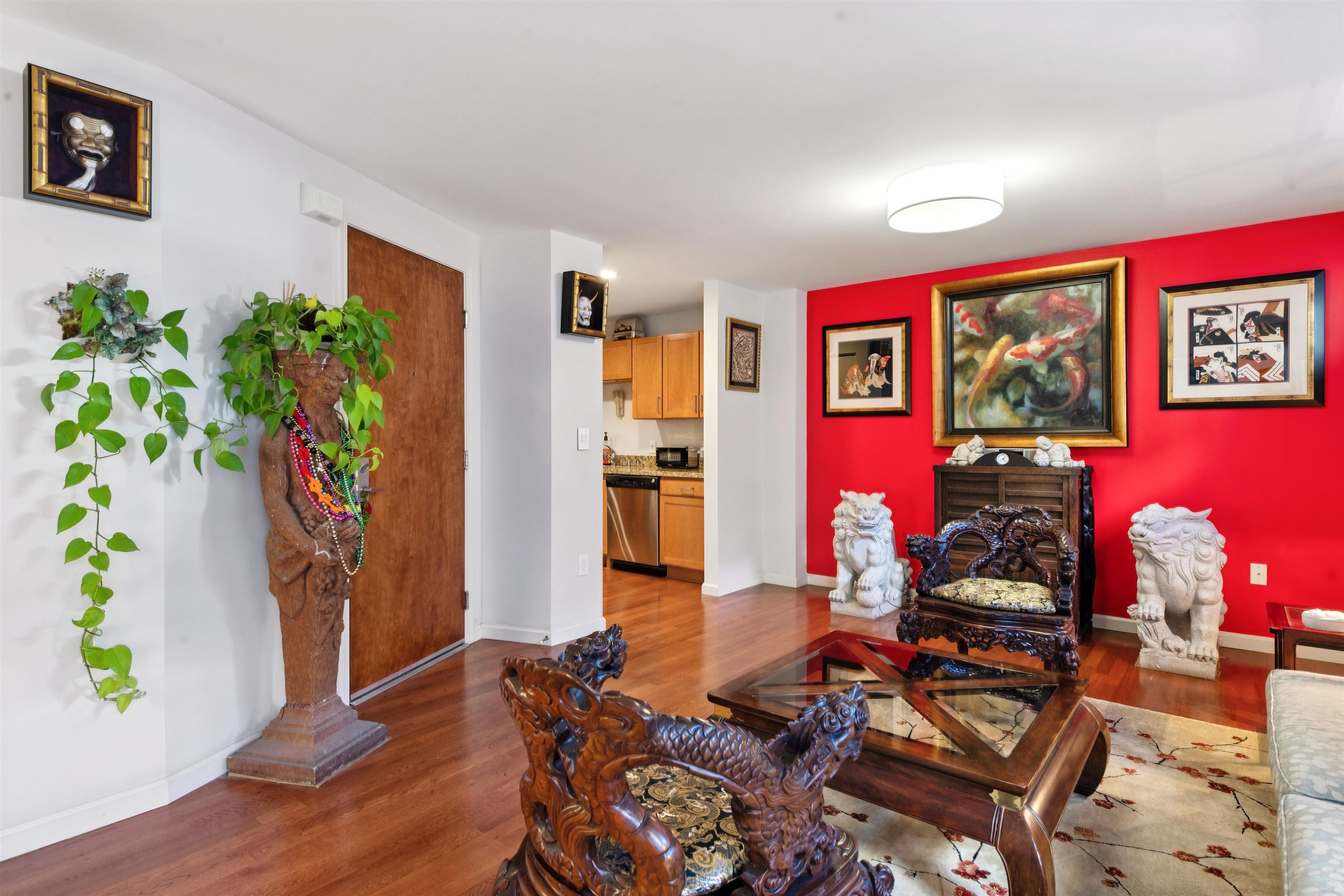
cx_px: 672
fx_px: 709
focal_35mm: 19
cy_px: 448
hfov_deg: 86.9
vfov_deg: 64.6
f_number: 11
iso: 200
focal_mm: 19
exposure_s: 1/6
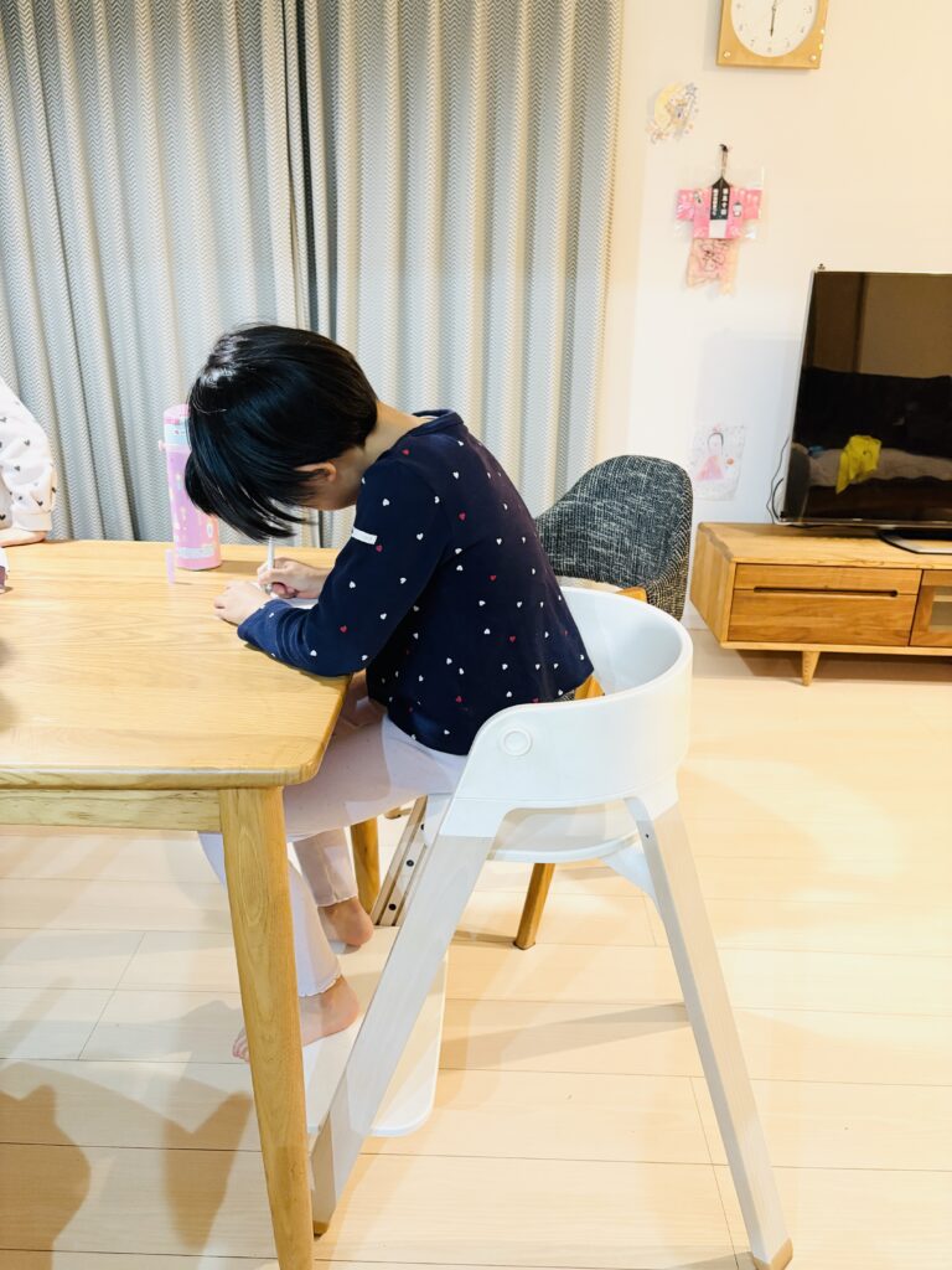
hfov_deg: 53.1
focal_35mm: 26
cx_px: 476
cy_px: 635
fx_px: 953
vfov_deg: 67.3
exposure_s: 1/33
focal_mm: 5.96
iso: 400
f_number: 1.6
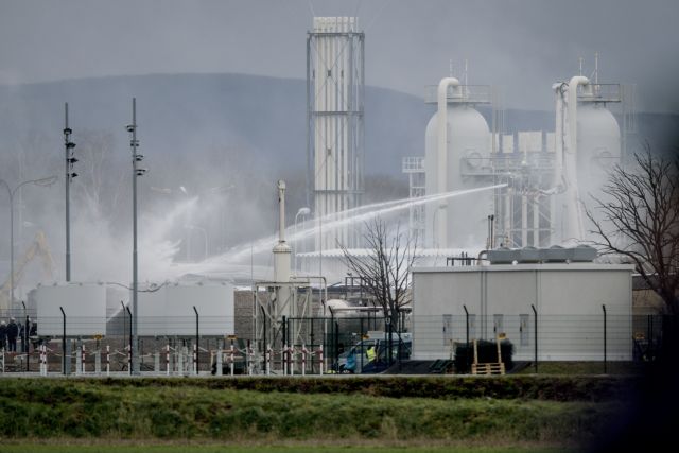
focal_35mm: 600
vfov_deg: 2.3
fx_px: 11319
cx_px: 340
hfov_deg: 3.4
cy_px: 226
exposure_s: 1/3195
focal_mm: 400
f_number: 2.8
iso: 280
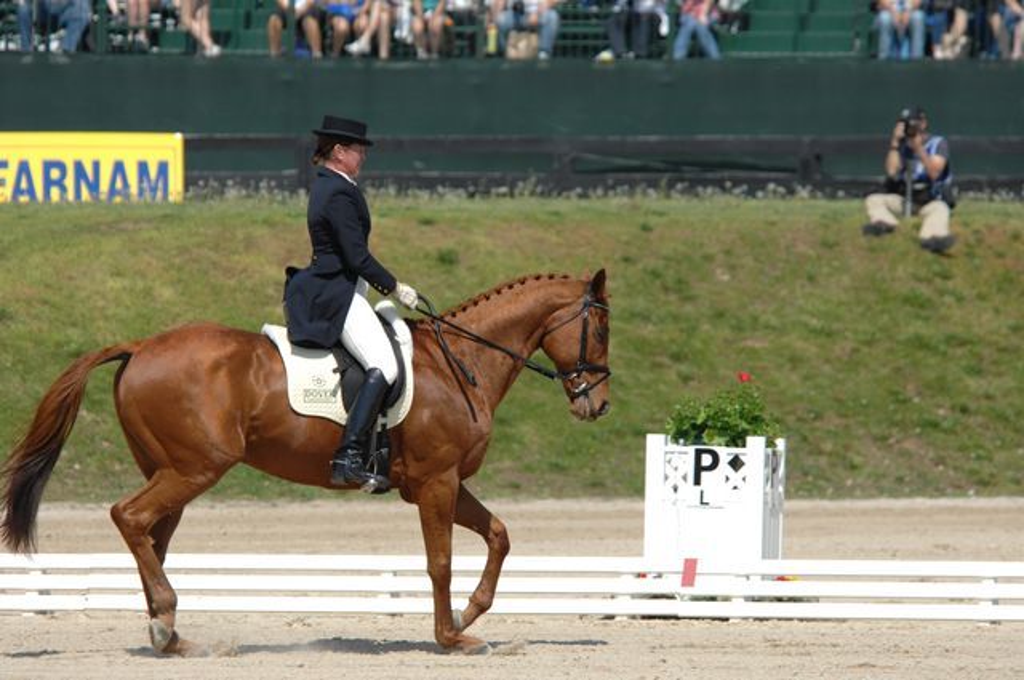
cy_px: 340
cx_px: 512
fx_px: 11079
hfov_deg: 5.3
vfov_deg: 3.5
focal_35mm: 390
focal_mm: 260
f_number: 5.3
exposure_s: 1/1250
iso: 200
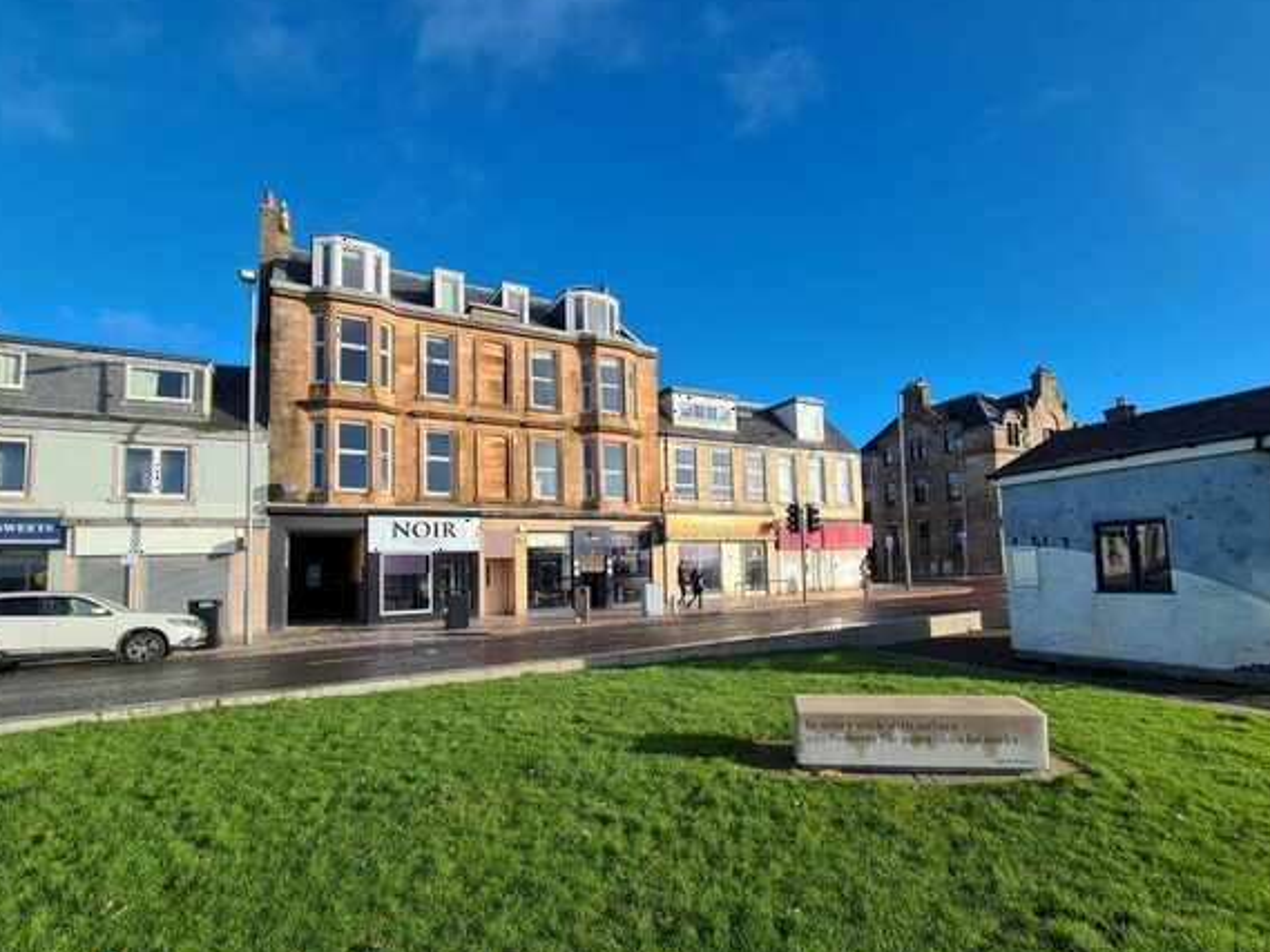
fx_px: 587
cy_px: 534
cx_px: 658
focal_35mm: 16
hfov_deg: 94.4
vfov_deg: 77.8
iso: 64
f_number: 2.2
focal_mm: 2.22
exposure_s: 1/1752
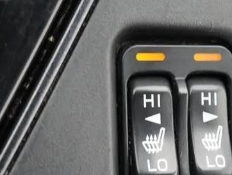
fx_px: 879
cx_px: 183
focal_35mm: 131
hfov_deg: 15.0
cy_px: 125
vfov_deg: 11.3
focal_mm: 37
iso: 1250
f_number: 5.5
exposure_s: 1/80
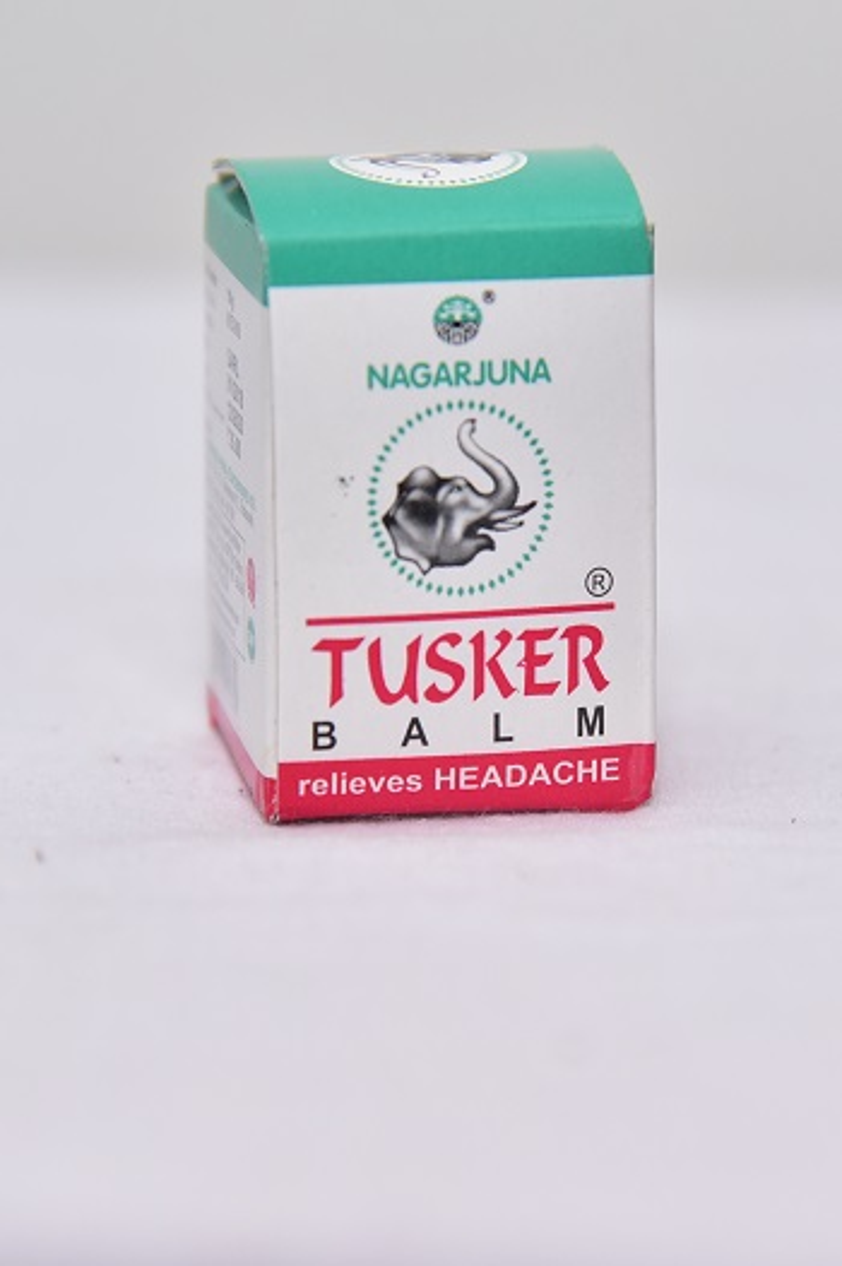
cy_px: 633
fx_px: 4215
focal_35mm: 120
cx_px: 421
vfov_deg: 17.1
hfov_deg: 11.4
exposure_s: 1/200
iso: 1600
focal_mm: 120
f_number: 5
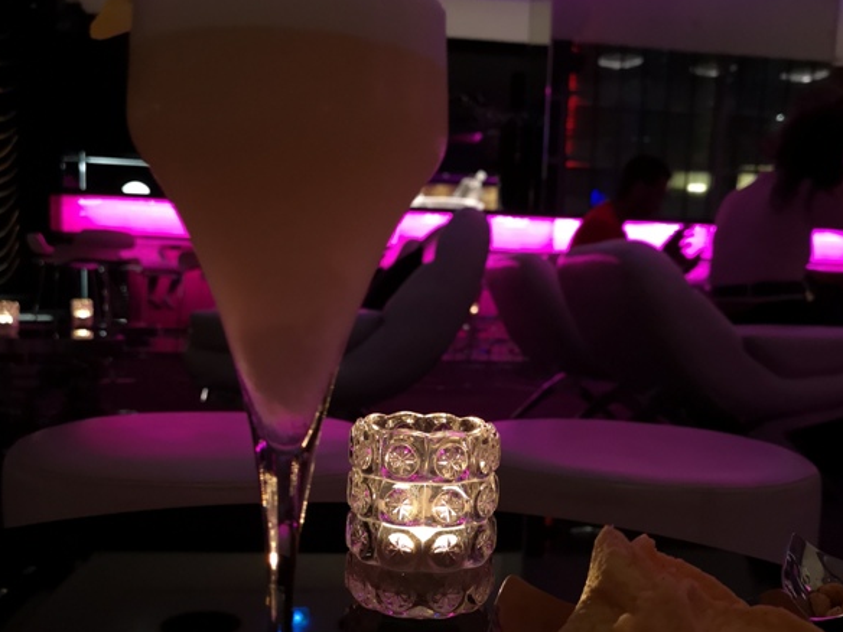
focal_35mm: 37
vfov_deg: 38.3
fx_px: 901
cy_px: 408
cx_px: 426
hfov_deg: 50.1
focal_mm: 3.95
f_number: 1.8
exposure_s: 1/16.7
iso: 640
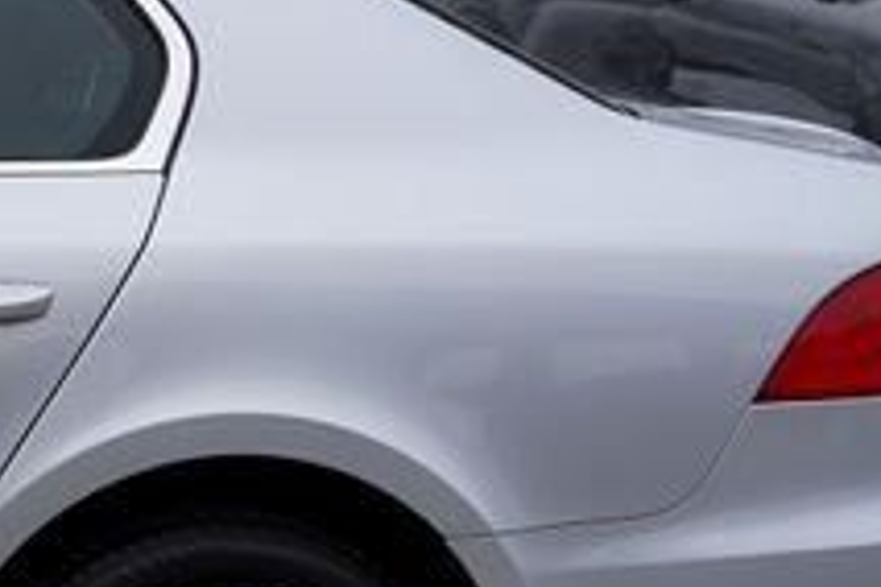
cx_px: -864
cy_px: 337
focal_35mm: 149
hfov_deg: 12.2
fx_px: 3646
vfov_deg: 9.2
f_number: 4
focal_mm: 31
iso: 100
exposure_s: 1/80
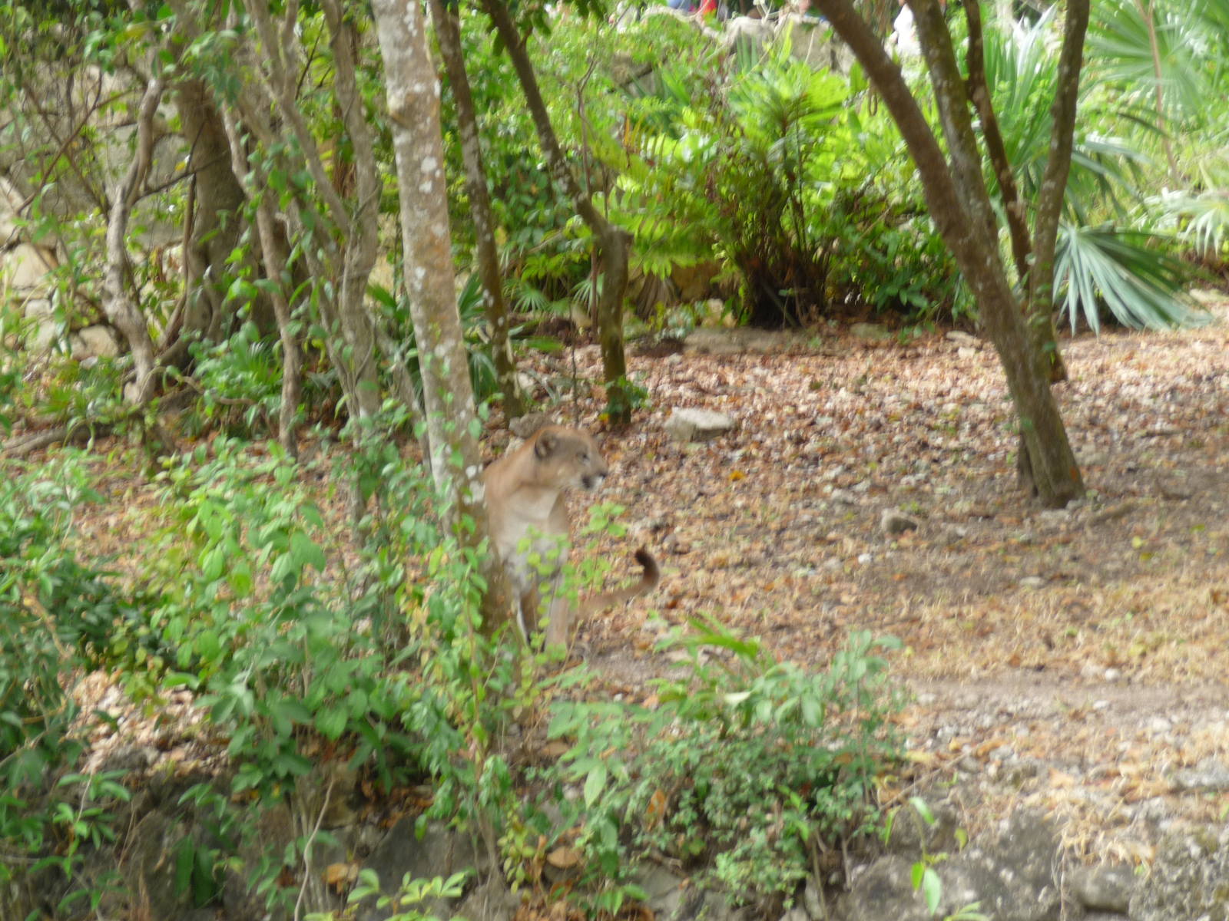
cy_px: 460
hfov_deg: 15.4
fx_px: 4544
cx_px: 614
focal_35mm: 128
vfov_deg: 11.6
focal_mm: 21.8
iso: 100
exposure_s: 1/40
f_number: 4.7
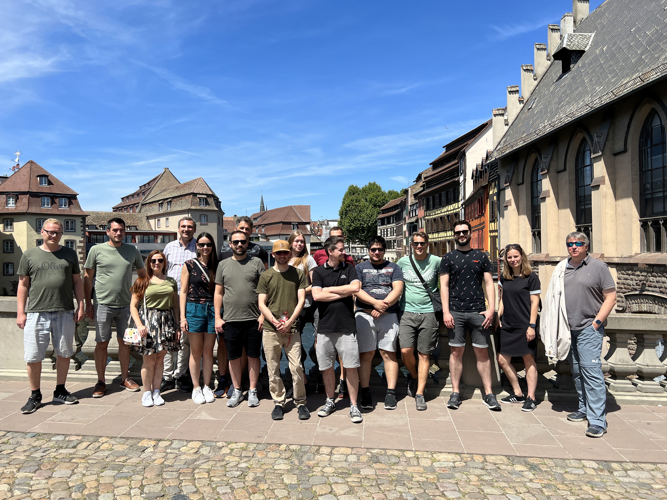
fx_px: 501
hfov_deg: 67.3
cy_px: 250
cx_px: 334
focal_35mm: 26
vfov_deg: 53.1
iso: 50
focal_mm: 5.7
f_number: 1.5
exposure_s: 1/3831
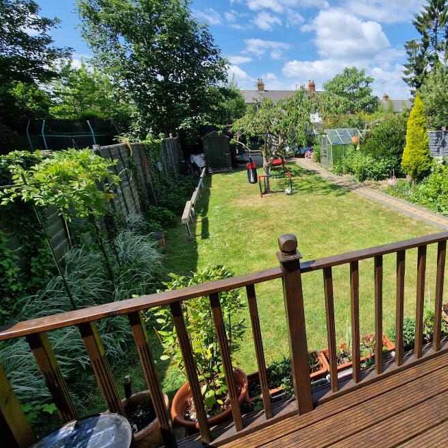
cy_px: 210
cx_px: 349
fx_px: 264
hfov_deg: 73.5
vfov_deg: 80.6
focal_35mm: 18
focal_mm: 2.2
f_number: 2.2
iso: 50
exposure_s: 1/1944
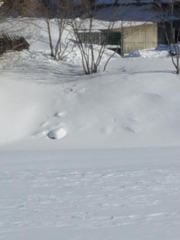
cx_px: 461
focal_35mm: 286
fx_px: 1979
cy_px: -210
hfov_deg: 5.0
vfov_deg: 6.7
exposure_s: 1/400
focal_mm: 35
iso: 100
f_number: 10
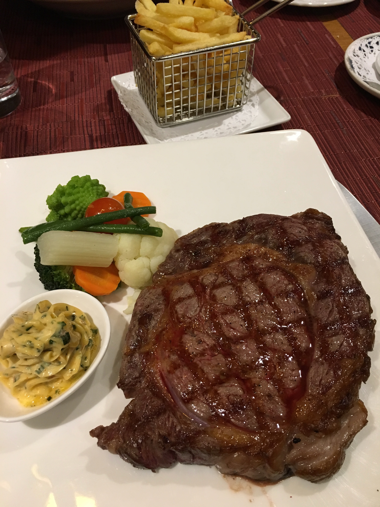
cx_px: 190
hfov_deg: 48.2
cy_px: 254
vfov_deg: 61.7
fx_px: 424
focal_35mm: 29
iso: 200
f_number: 2.2
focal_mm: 4.15
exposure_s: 1/33
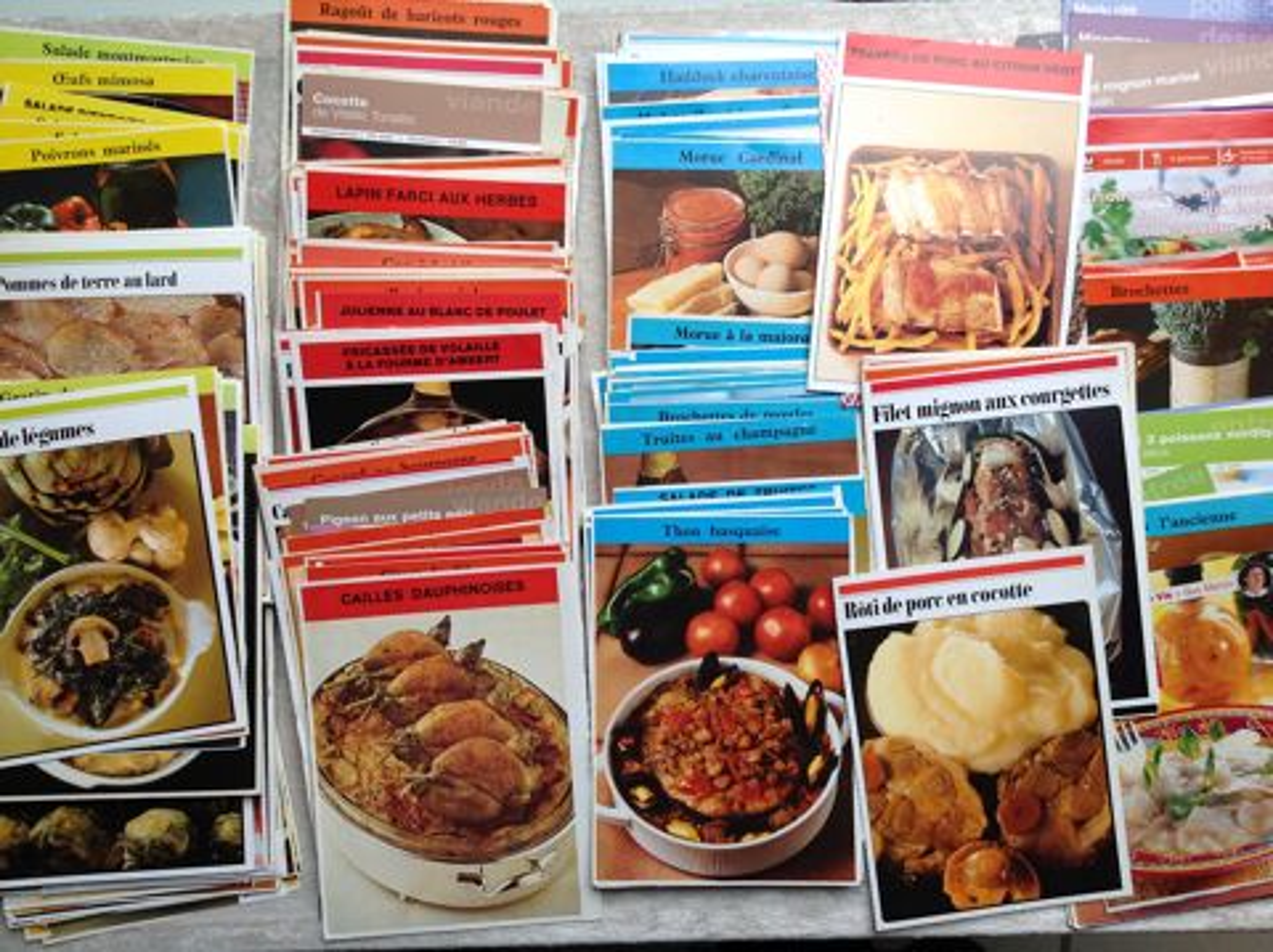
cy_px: 476
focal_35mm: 35
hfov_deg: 52.7
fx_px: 1286
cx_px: 636
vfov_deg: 40.6
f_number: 2.4
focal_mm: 4.28
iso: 50
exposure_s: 1/30
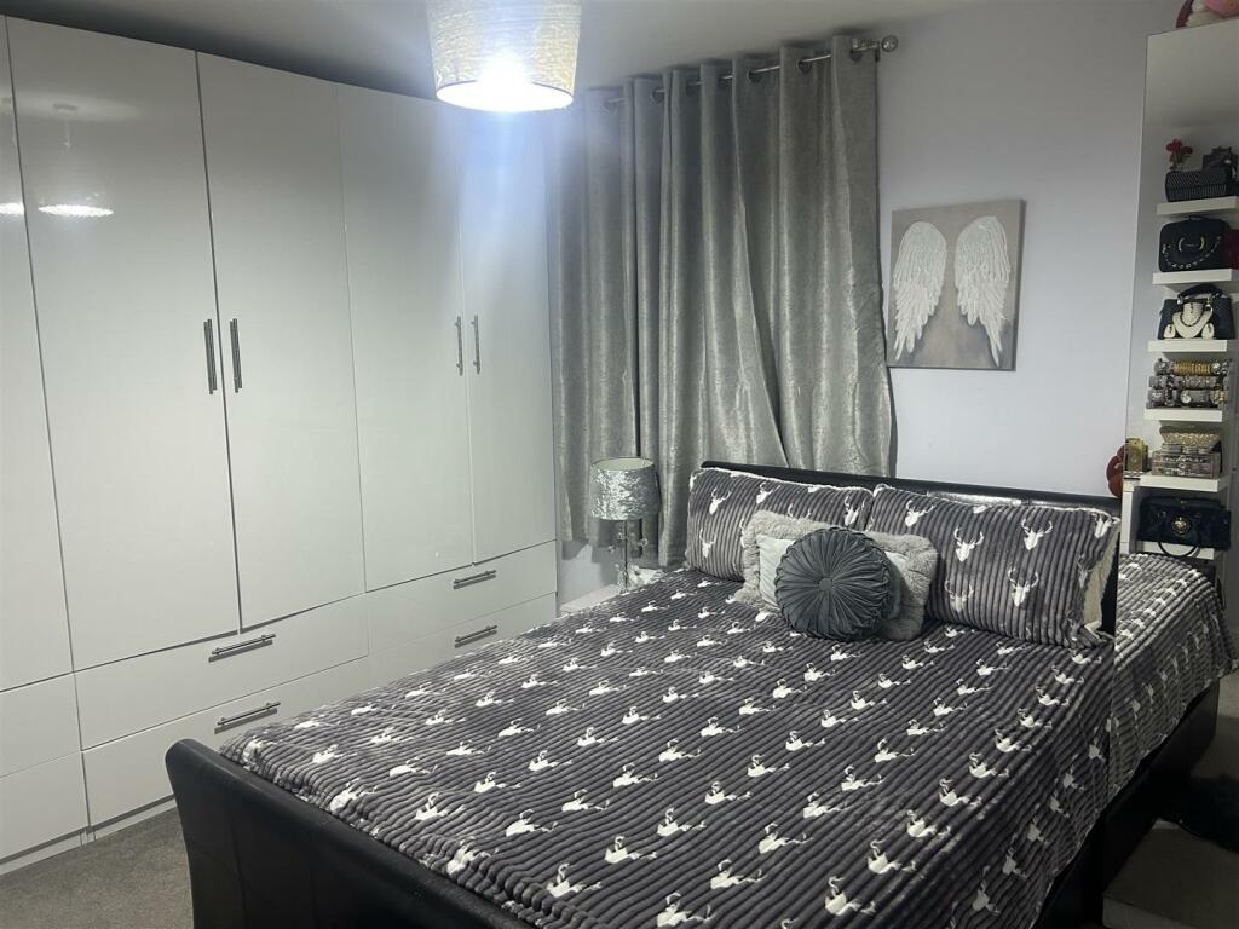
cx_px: 620
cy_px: 464
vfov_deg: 53.1
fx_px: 931
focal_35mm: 26
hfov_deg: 67.3
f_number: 1.5
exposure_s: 1/100
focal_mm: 5.7
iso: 125
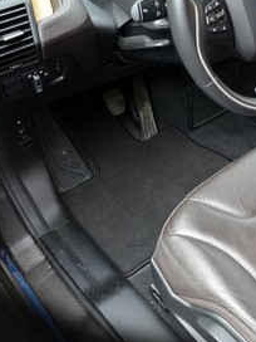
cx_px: 176
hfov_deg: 35.5
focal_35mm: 40
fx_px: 394
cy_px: 171
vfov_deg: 46.8
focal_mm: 18
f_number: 5
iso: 400
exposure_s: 1/100
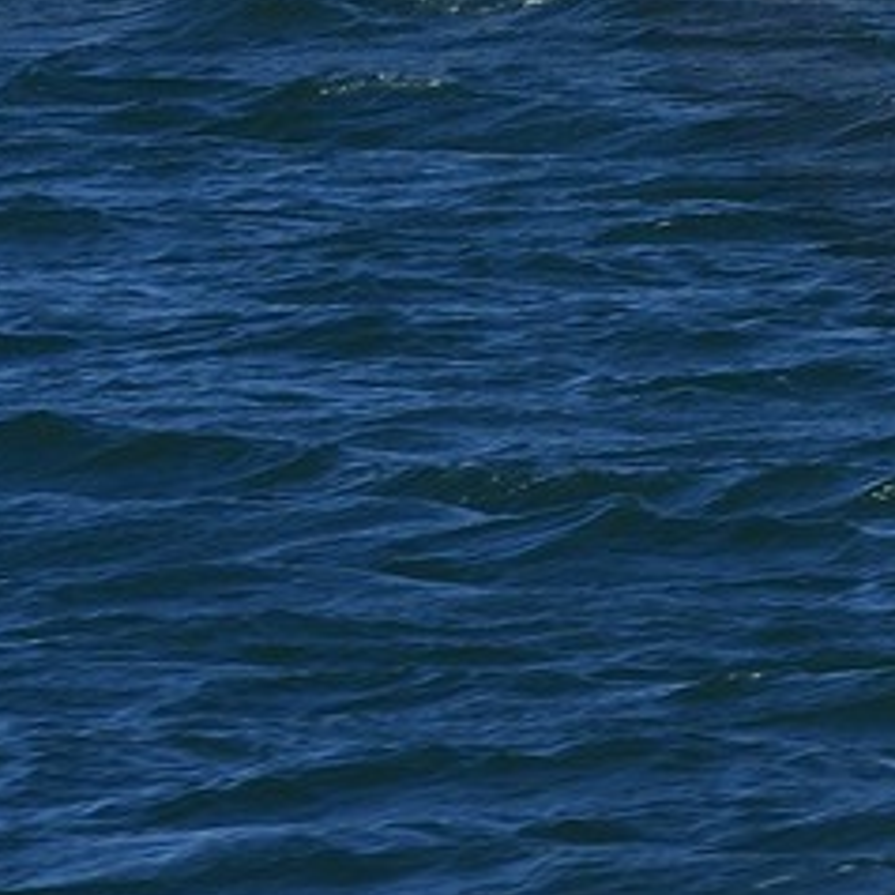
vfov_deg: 1.6
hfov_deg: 1.6
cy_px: -869
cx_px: 1903
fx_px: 31767
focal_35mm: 1086
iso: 200
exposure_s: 1/250
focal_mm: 190
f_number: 14
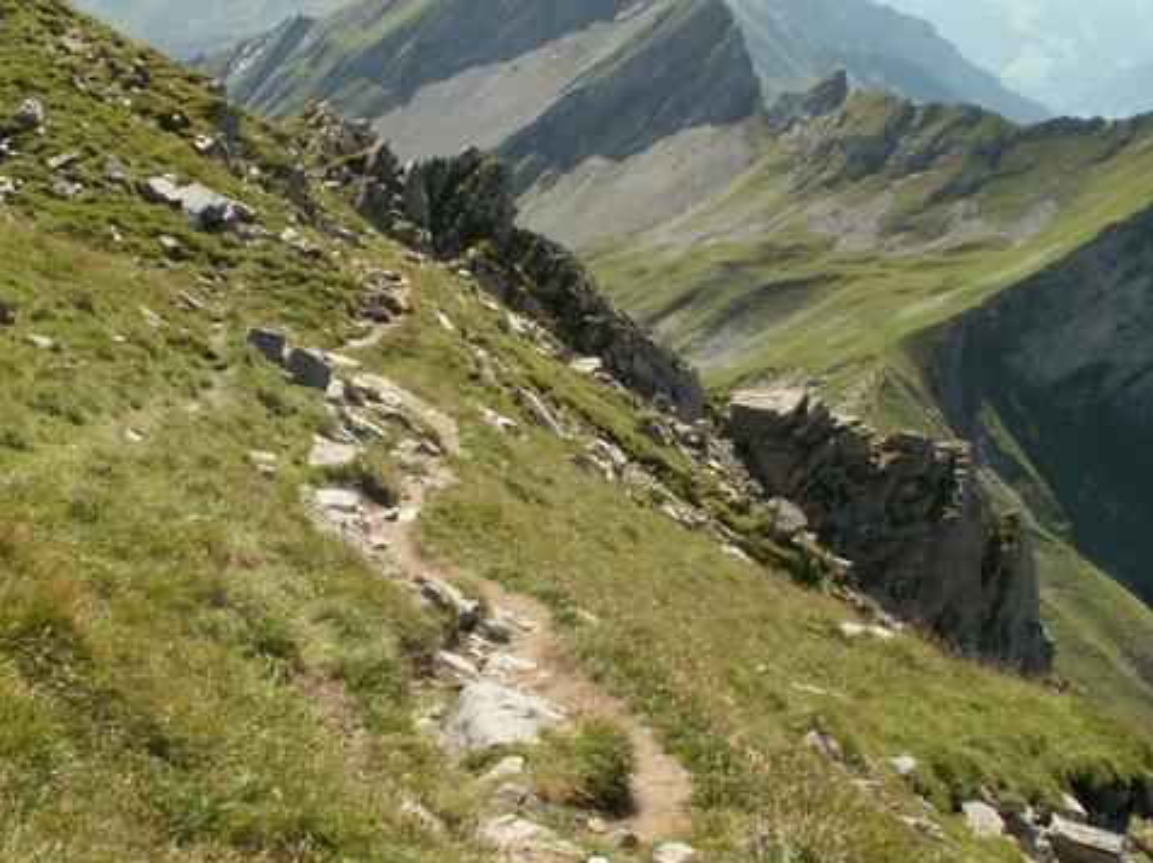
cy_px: 387
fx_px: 1564
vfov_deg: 30.8
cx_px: 382
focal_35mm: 47
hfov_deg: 40.0
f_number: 8
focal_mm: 5.86
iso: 50
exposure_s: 1/100
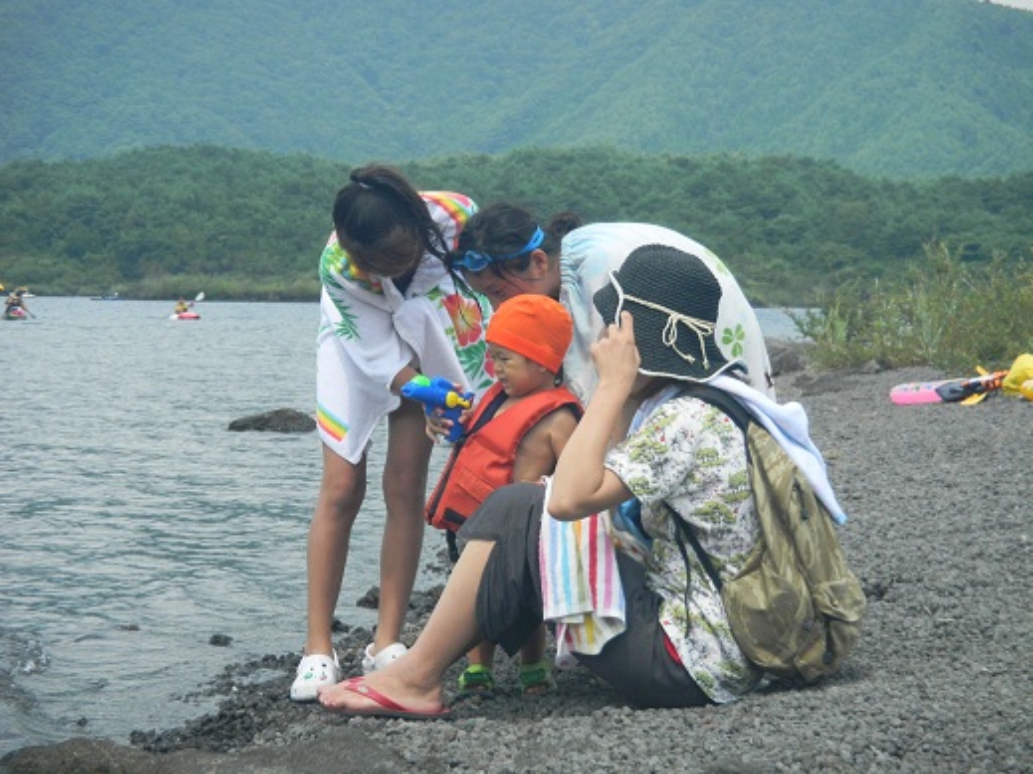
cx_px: 516
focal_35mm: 83
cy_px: 387
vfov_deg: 17.8
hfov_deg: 23.6
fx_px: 2476
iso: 80
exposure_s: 1/340
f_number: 4.8
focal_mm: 14.9
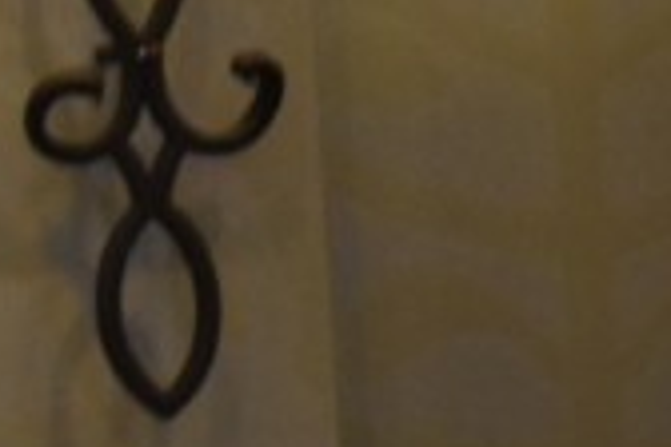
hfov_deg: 2.5
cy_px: 375
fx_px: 15320
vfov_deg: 1.7
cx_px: -1598
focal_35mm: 822
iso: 1800
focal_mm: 80
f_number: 5.3
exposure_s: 1/60
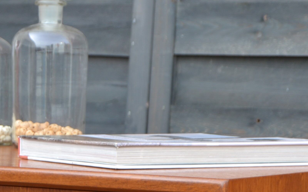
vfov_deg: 6.7
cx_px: 57
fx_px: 1645
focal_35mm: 196
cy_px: 200
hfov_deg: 10.7
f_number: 5.3
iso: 160
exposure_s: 1/125
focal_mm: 46
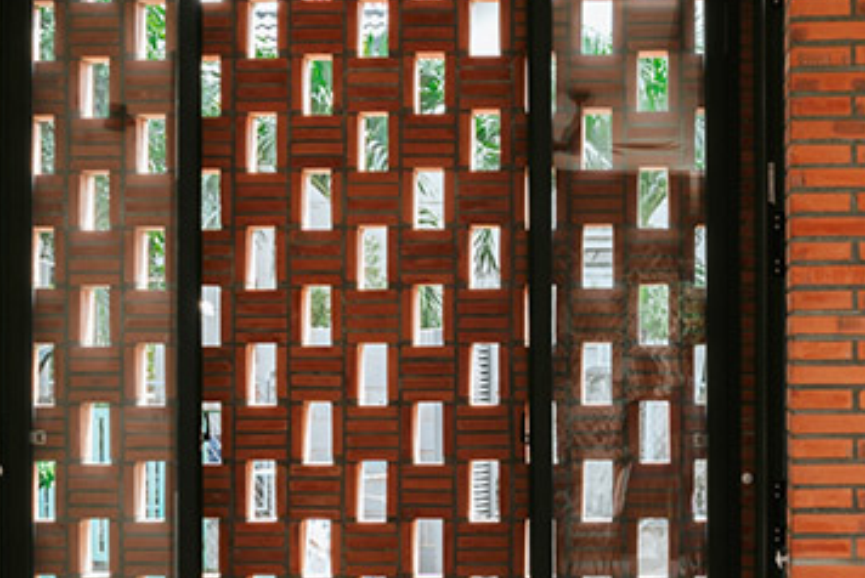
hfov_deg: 19.9
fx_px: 2461
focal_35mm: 102
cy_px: 392
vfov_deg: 13.4
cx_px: 496
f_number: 20
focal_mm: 30.4
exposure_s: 1/4
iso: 100
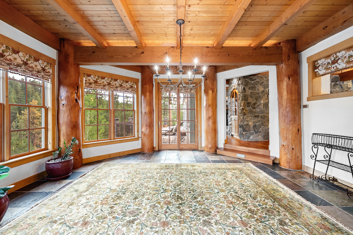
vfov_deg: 77.3
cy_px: 118
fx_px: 147
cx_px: 176
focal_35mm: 15
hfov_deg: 100.4
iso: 800
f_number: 8
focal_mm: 15
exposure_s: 1/25
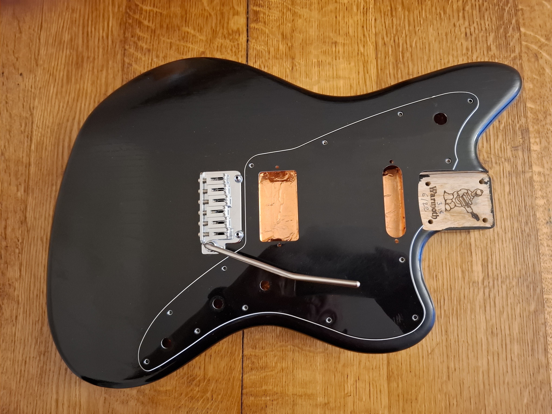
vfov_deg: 58.9
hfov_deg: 73.9
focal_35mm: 23
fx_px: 367
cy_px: 207
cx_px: 276
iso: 640
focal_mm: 5.54
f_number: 1.8
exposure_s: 1/24
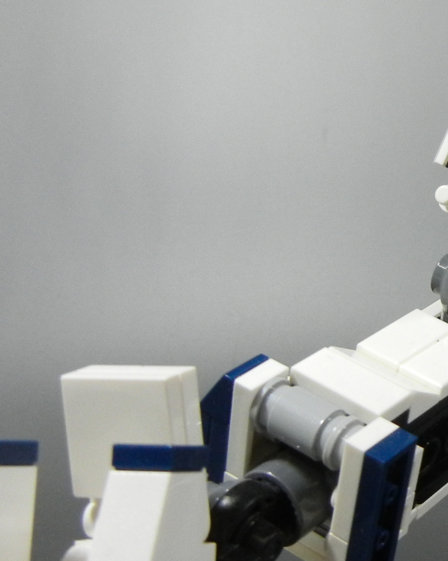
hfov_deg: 17.4
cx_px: 573
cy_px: 268
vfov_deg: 23.0
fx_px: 1376
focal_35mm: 83
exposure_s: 1/63.6
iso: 400
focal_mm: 5.4
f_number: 3.5
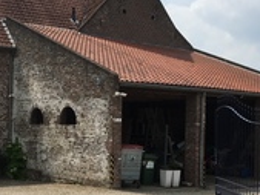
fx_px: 451
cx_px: 62
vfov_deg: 24.4
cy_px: 124
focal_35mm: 60
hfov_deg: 31.5
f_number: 2.2
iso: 25
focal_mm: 4.15
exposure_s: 1/2262
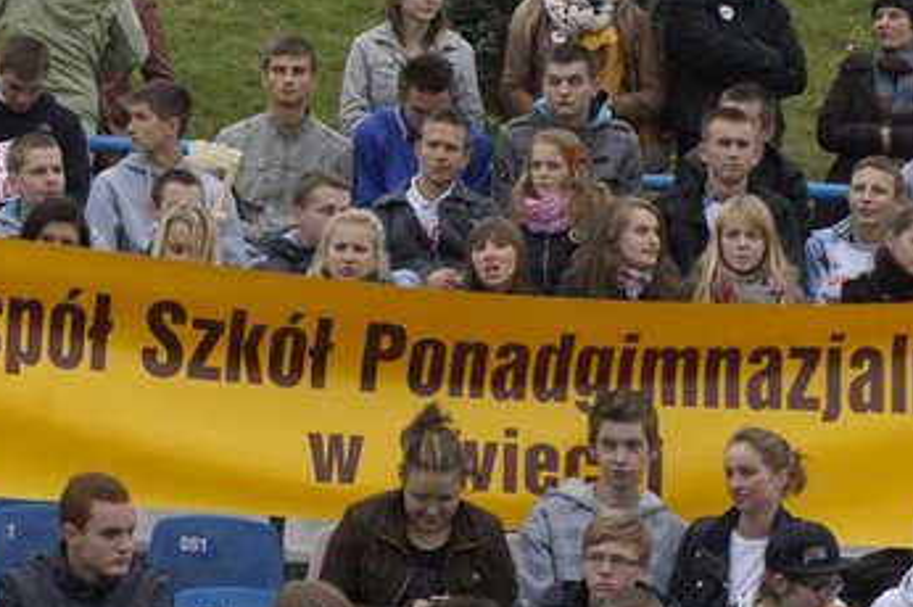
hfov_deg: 7.3
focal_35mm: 282
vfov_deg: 4.9
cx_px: 441
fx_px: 7145
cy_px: 451
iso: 3200
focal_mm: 100
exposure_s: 1/800
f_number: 11
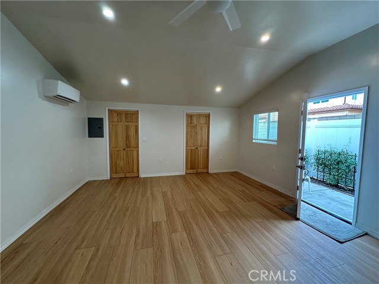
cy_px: 142
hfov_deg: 102.1
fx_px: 153
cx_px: 190
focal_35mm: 14
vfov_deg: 85.7
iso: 160
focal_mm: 2.22
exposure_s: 1/120
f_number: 2.2
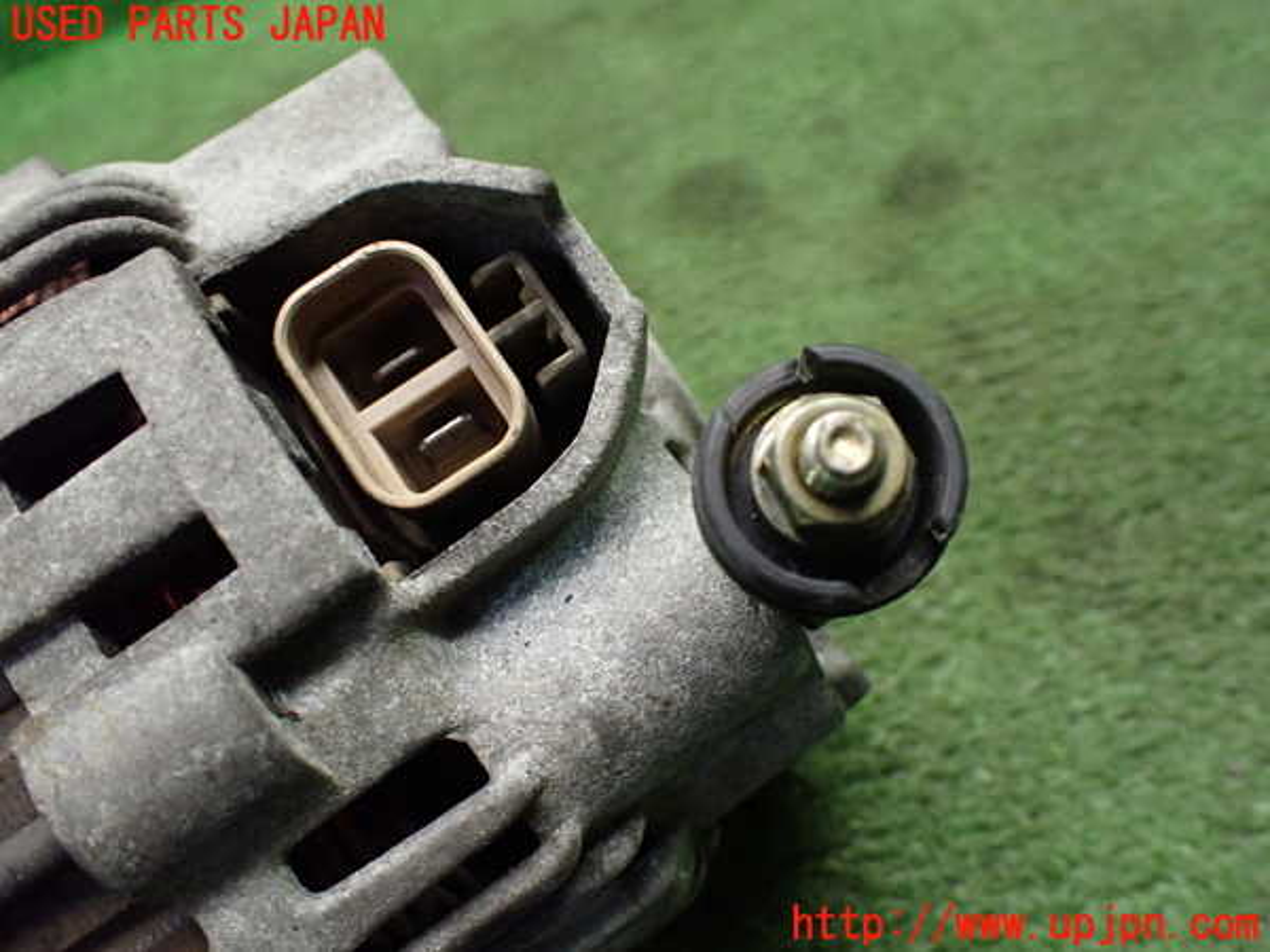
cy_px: 476
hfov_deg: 60.0
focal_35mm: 30
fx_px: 1101
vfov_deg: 46.8
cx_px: 635
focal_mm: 5.4
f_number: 2.3
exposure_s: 1/125
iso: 800
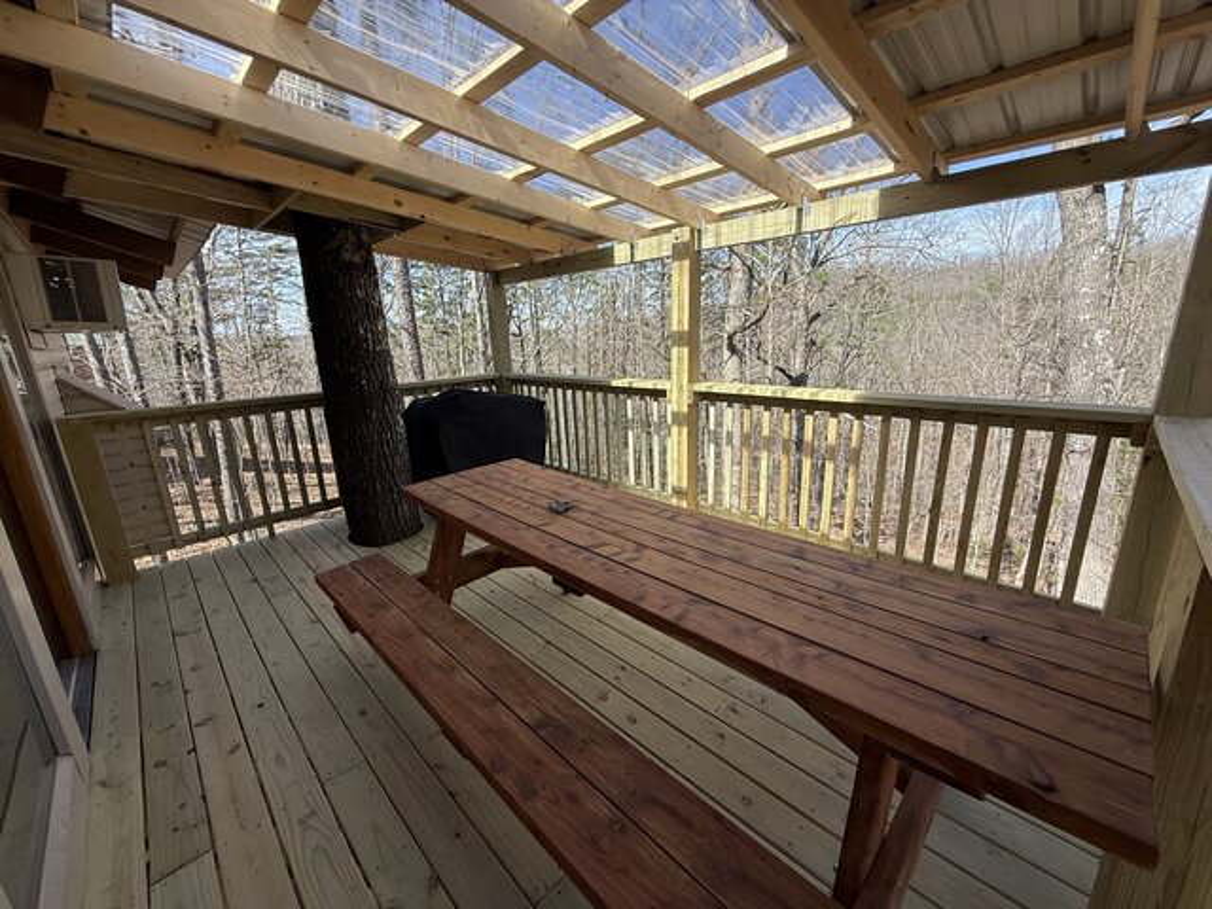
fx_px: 490
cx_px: 606
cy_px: 454
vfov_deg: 85.7
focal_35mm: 14
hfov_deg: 102.1
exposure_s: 1/596
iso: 50
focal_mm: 2.22
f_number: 2.2
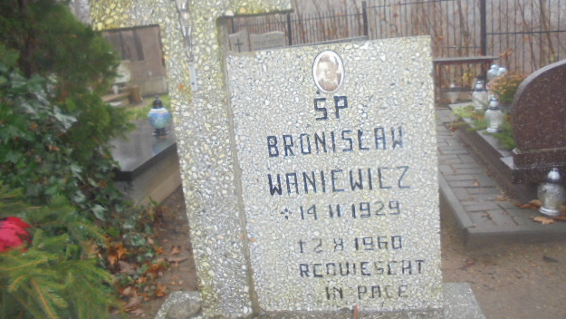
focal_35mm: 29
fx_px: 435
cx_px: 288
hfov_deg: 66.0
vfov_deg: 39.8
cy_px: 108
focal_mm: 4.6
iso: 250
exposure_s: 1/30
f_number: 3.5
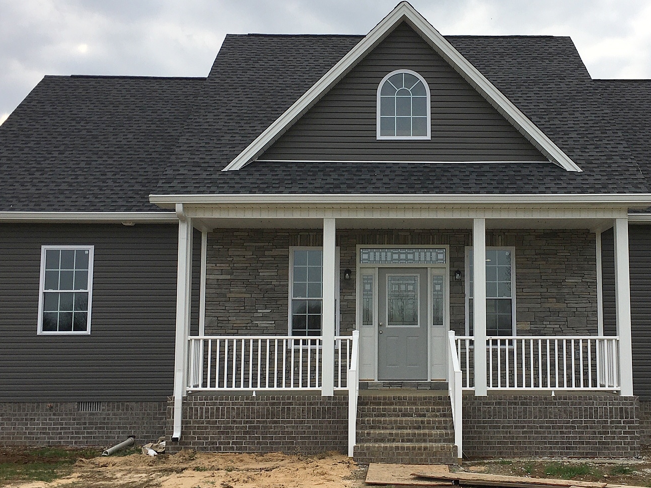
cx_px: 402
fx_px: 846
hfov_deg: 41.8
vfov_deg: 32.2
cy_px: 259
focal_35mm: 45
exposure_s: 1/845
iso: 25
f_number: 2.2
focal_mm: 4.15
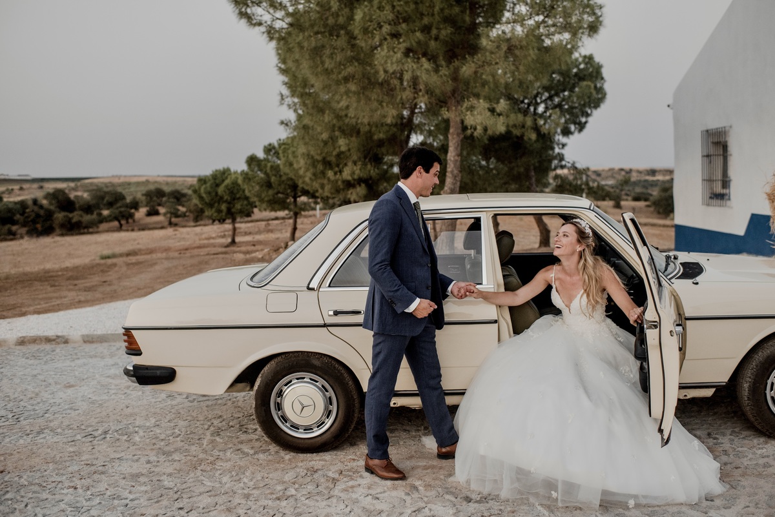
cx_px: 388
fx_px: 754
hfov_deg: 54.4
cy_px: 258
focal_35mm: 35
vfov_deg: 37.9
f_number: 1.6
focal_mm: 35
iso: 1600
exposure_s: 1/400
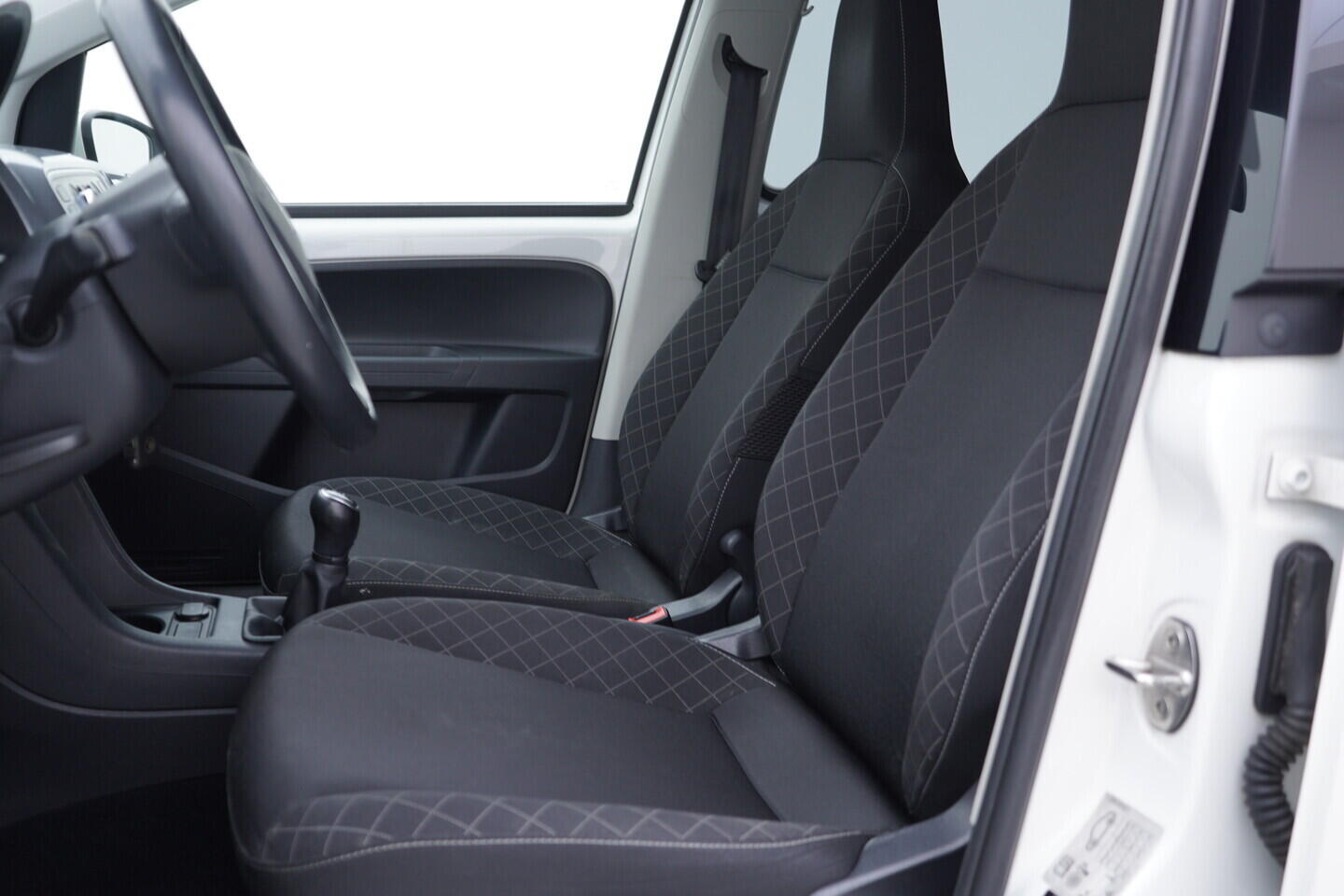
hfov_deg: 53.1
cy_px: 448
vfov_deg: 36.9
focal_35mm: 36
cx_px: 672
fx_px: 1344
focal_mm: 24
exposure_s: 1/40
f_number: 2.8
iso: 160
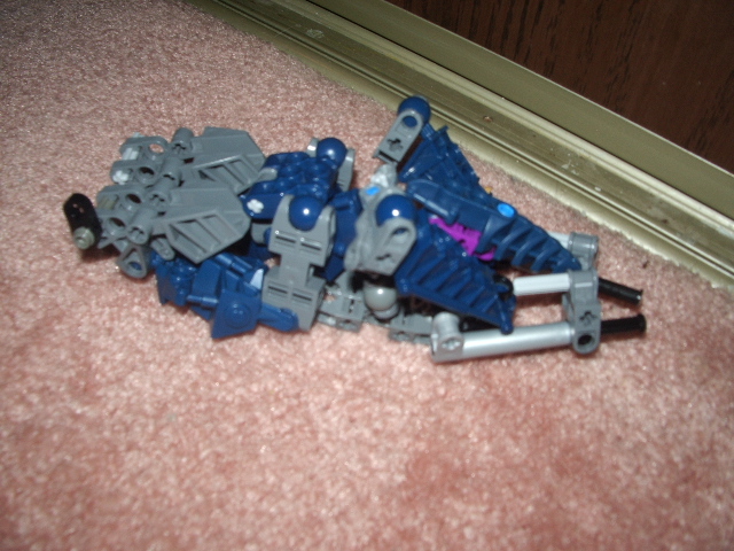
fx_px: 742
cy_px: 276
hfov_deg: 52.6
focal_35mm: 35
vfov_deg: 40.7
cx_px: 367
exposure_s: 1/40
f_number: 4.3
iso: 100
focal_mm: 5.8
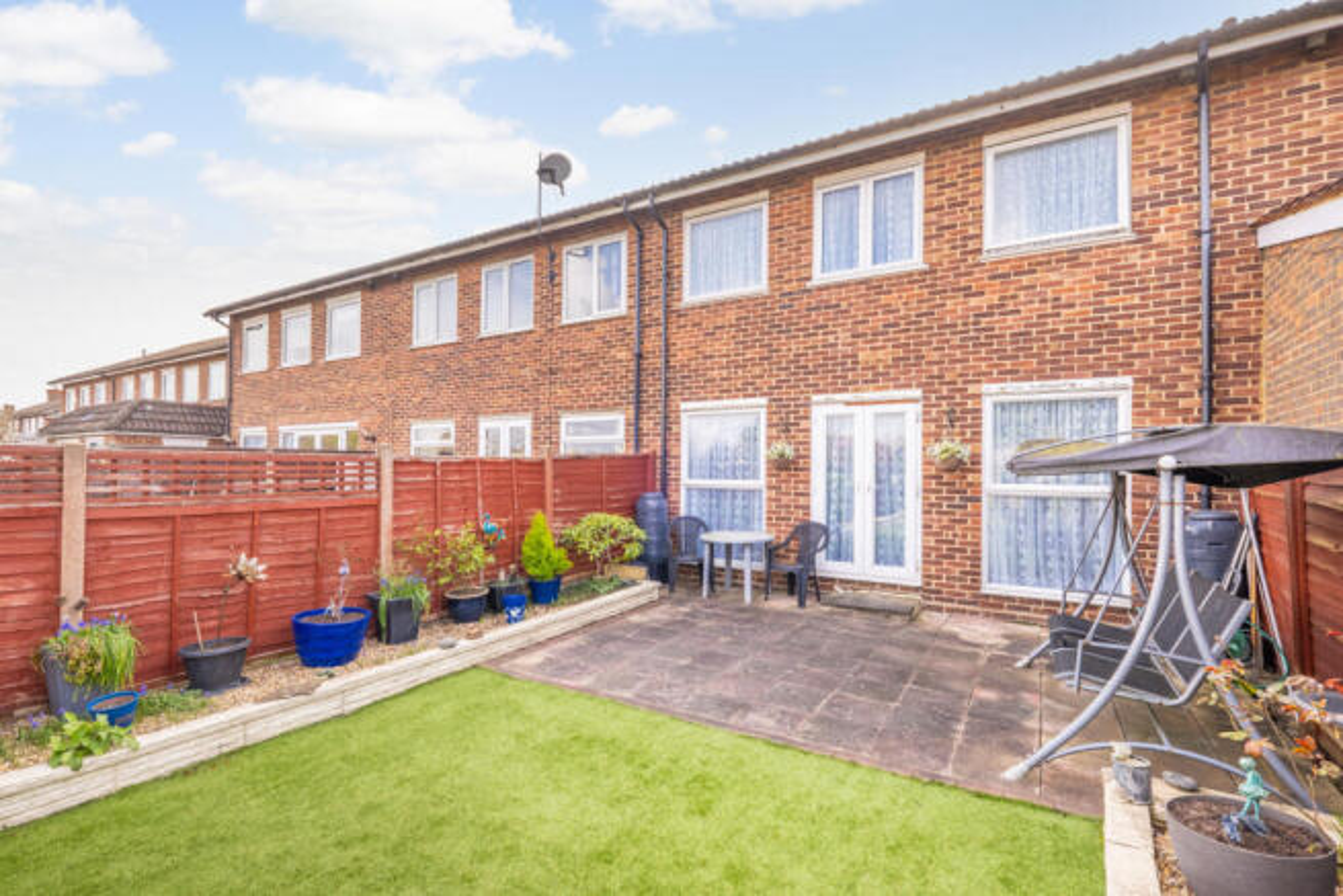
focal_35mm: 15
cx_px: 672
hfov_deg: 100.4
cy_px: 448
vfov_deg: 77.4
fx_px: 560
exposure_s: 1/105
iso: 320
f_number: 8
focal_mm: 10
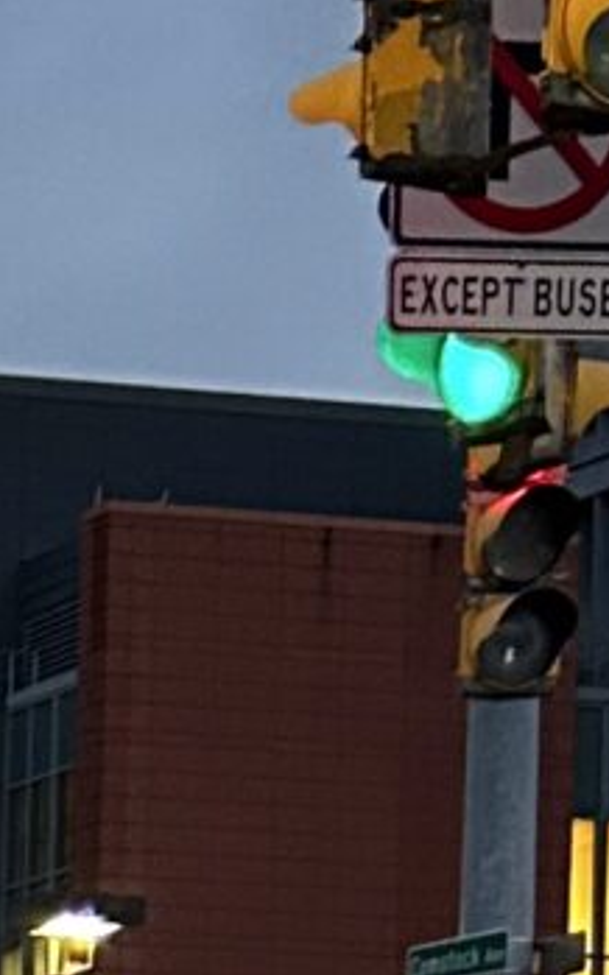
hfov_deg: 5.9
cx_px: -1344
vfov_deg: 9.7
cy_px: 1872
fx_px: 5366
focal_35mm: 202
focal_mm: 5.7
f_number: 1.5
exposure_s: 1/60
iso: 400
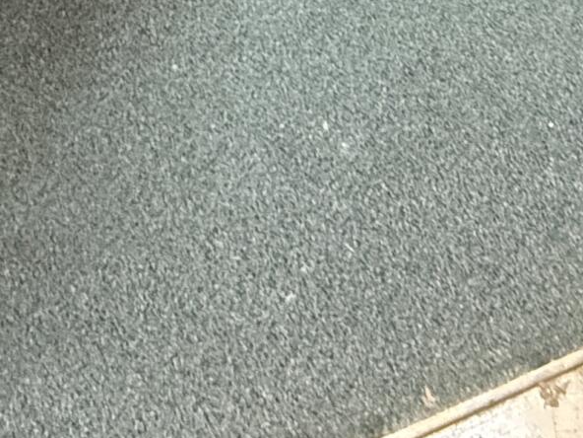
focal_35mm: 71
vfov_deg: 13.7
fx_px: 1196
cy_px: -659
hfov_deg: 27.1
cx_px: 421
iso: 800
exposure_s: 1/60
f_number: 2.2
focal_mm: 2.22
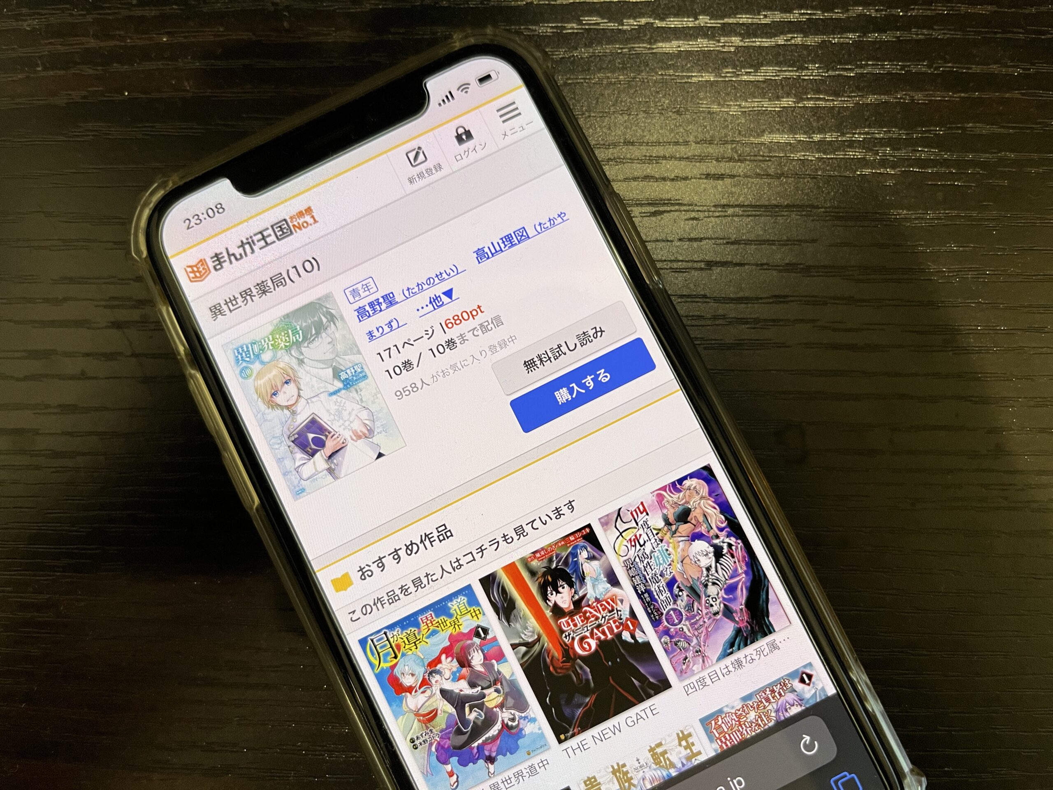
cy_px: 395
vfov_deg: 53.1
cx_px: 526
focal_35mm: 26
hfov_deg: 67.3
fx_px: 791
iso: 125
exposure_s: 1/60
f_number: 1.6
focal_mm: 5.1
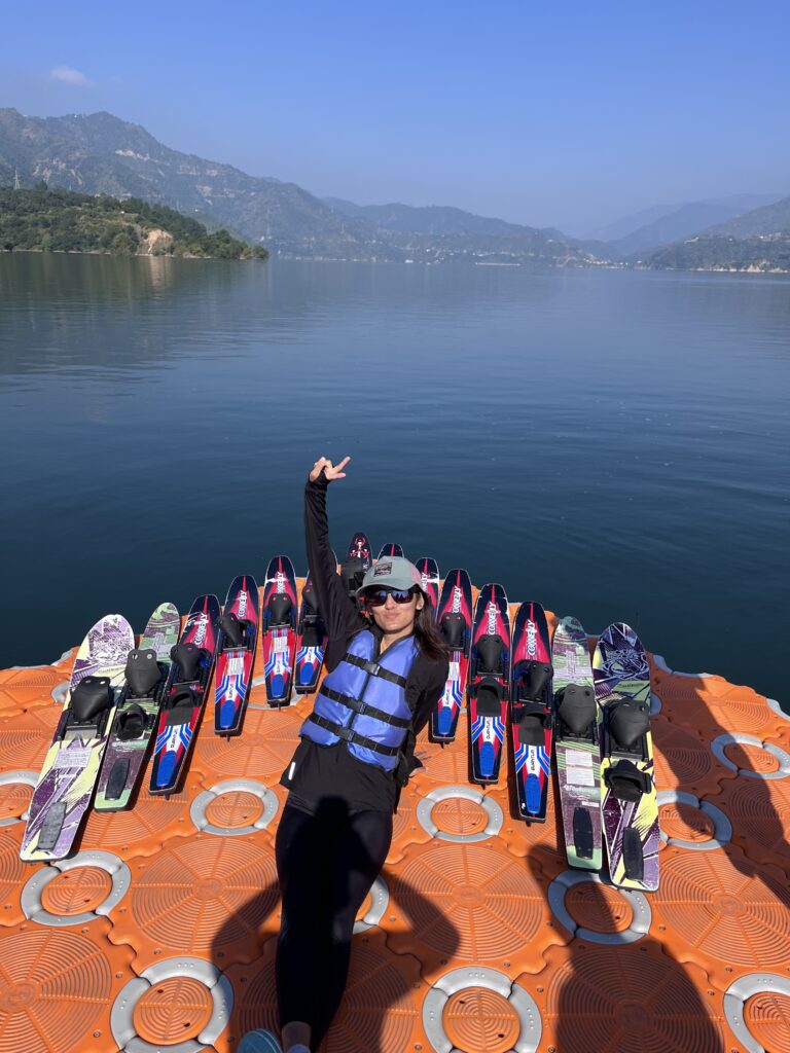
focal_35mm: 26
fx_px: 791
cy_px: 526
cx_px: 395
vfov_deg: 67.3
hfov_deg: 53.1
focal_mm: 5.1
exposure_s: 1/2899
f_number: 1.6
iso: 50
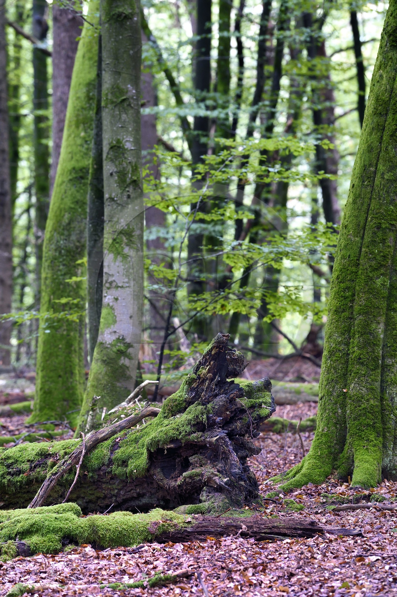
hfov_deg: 6.9
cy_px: 298
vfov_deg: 10.3
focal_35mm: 200
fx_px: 3311
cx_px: 198
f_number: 5
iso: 1600
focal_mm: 200
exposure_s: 1/60
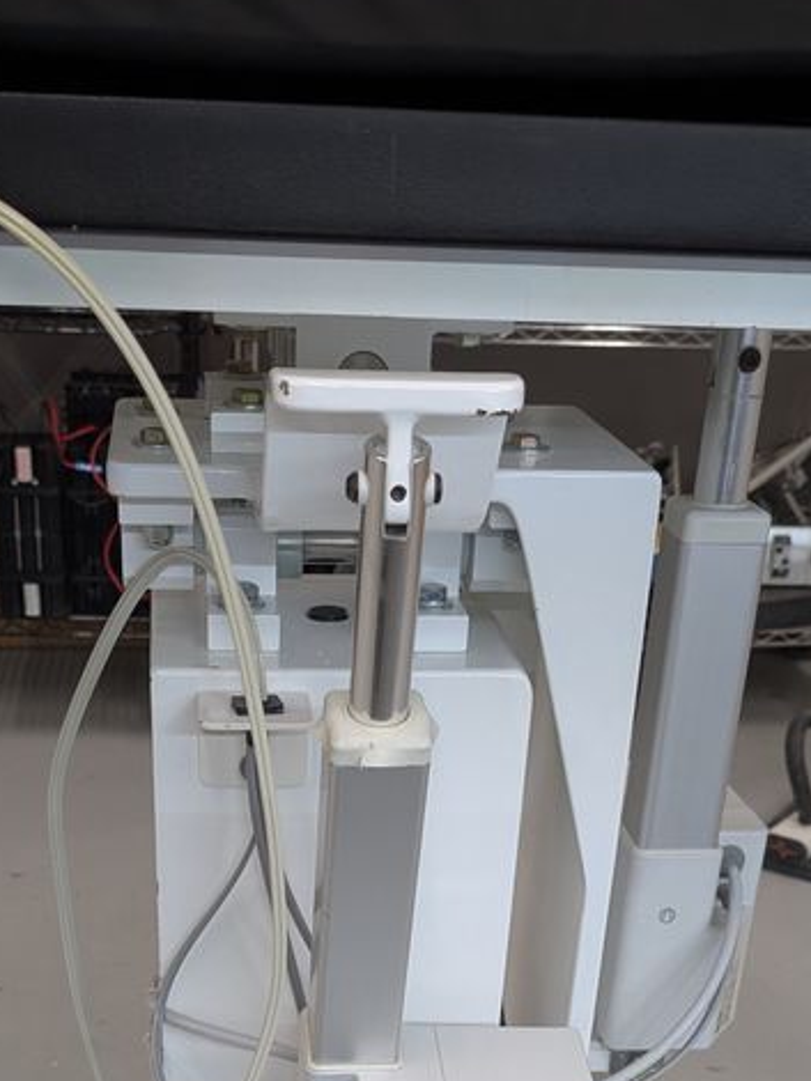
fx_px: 1594
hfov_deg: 28.4
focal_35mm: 51
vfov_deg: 33.8
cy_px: 1115
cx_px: 298
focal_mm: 6.9
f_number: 1.68
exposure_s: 1/60
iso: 92
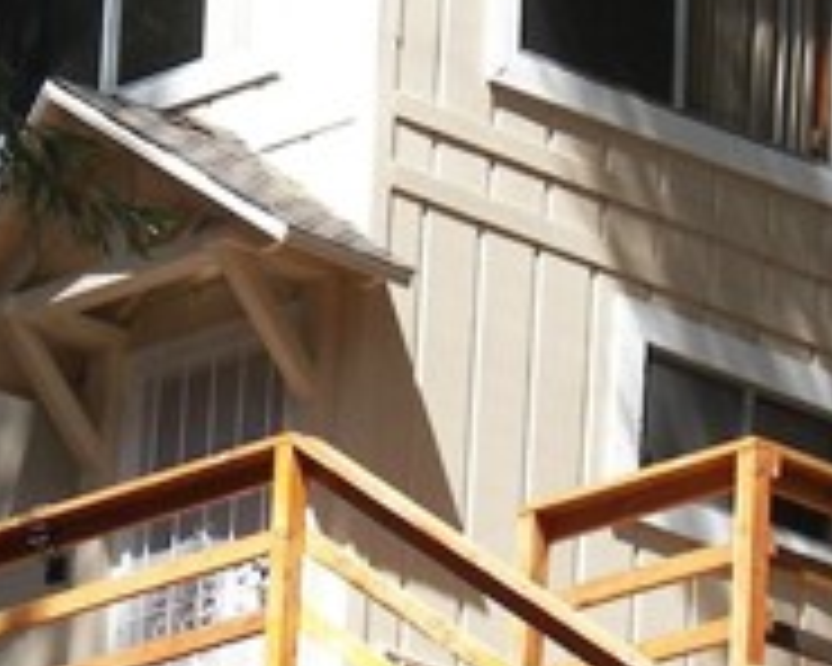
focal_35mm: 361
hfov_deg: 5.3
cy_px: 414
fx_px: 8889
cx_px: 45
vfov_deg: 4.3
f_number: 3.2
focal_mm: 17.8
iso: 50
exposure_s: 1/320
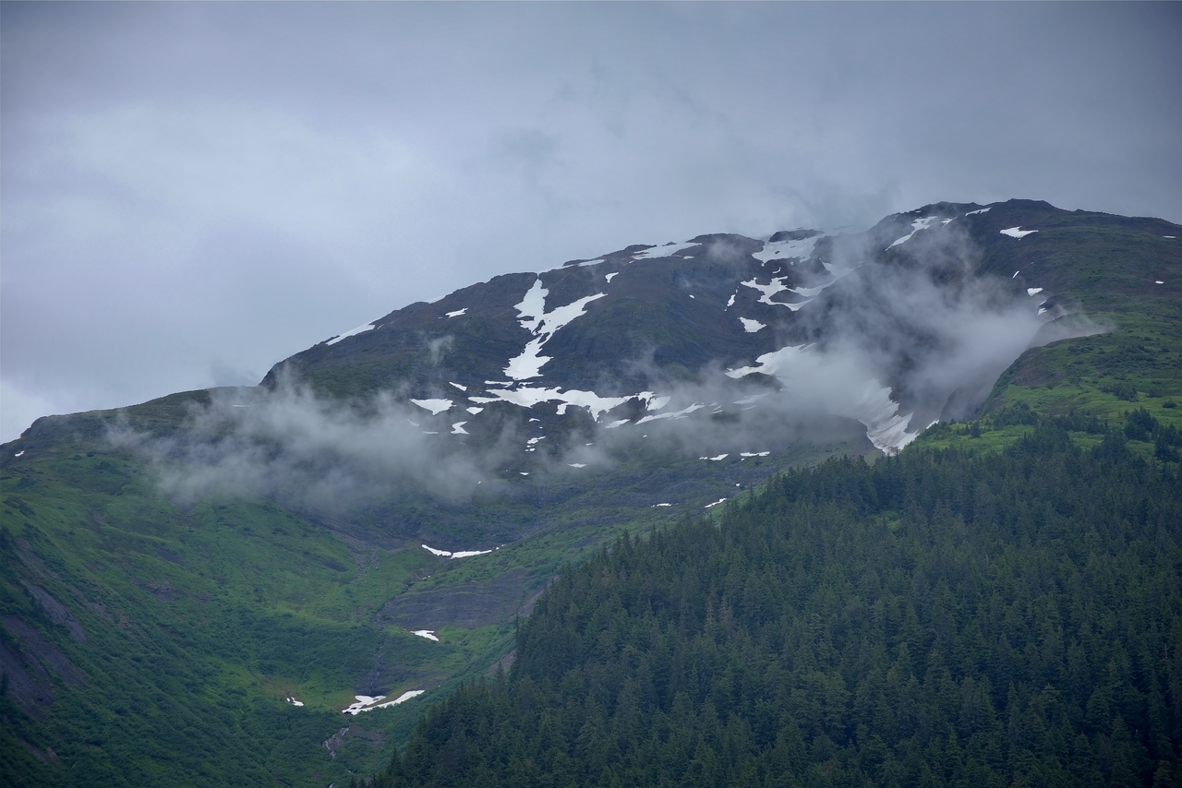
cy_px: 394
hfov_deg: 14.7
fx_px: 4597
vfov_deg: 9.8
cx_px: 591
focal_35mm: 140
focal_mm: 140
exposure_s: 1/320
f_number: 8
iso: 100
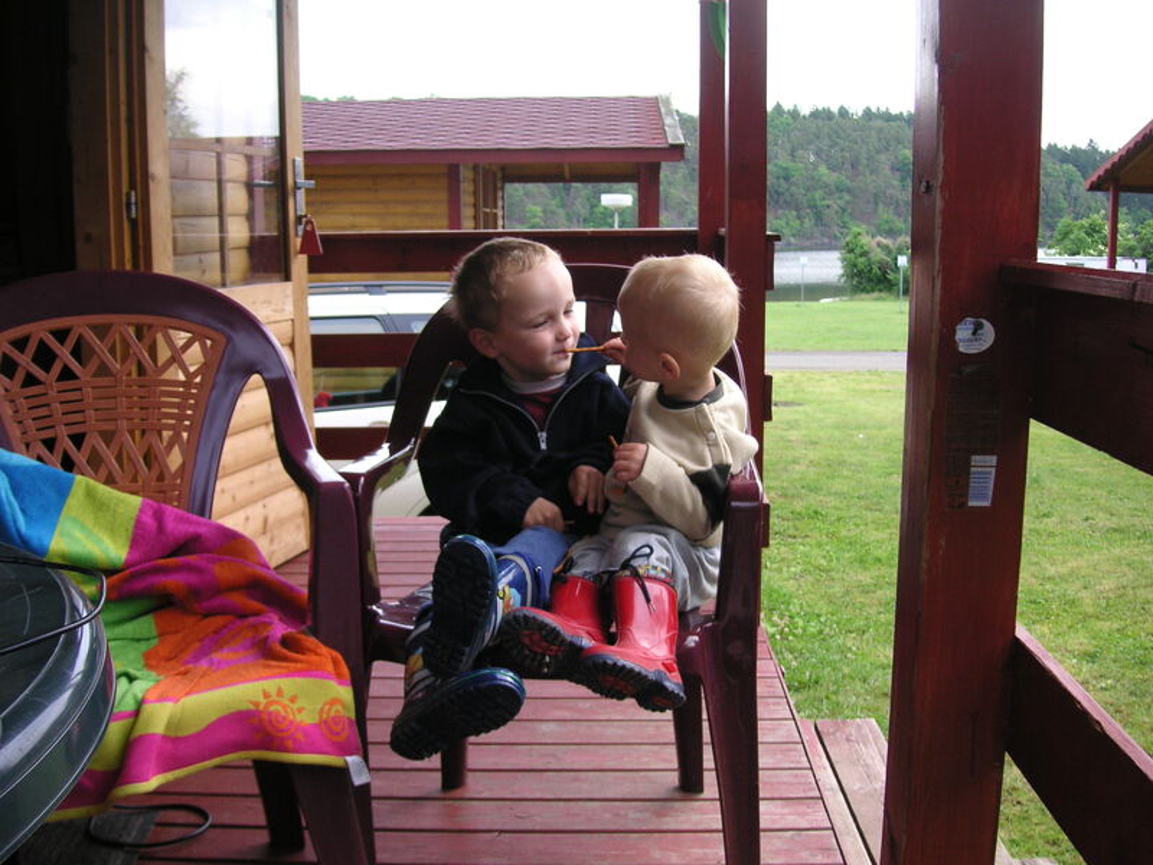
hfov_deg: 50.1
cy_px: 432
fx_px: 1232
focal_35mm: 37
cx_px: 576
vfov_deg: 38.7
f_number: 2.8
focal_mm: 6.1
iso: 50
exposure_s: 1/90
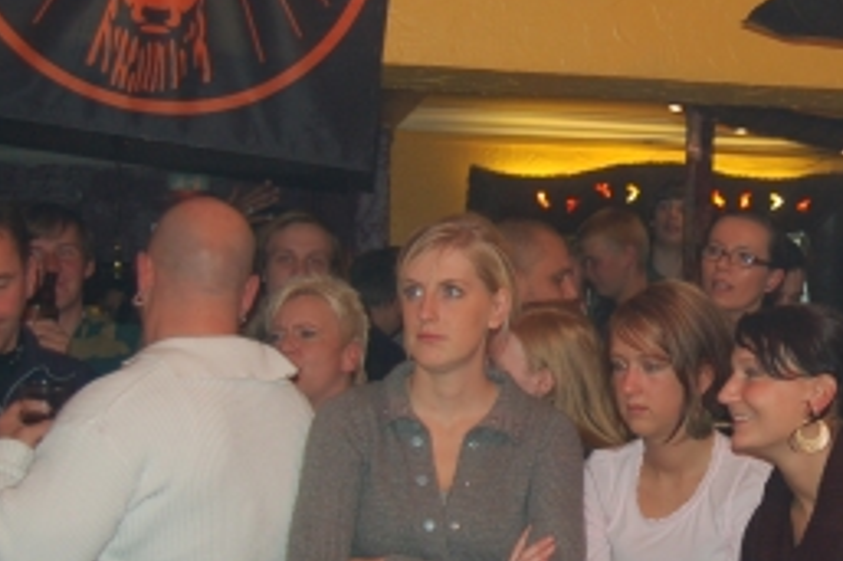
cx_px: 731
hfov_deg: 25.6
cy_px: 348
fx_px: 1802
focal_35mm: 77
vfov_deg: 17.7
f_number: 3.8
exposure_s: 1/60
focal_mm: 22
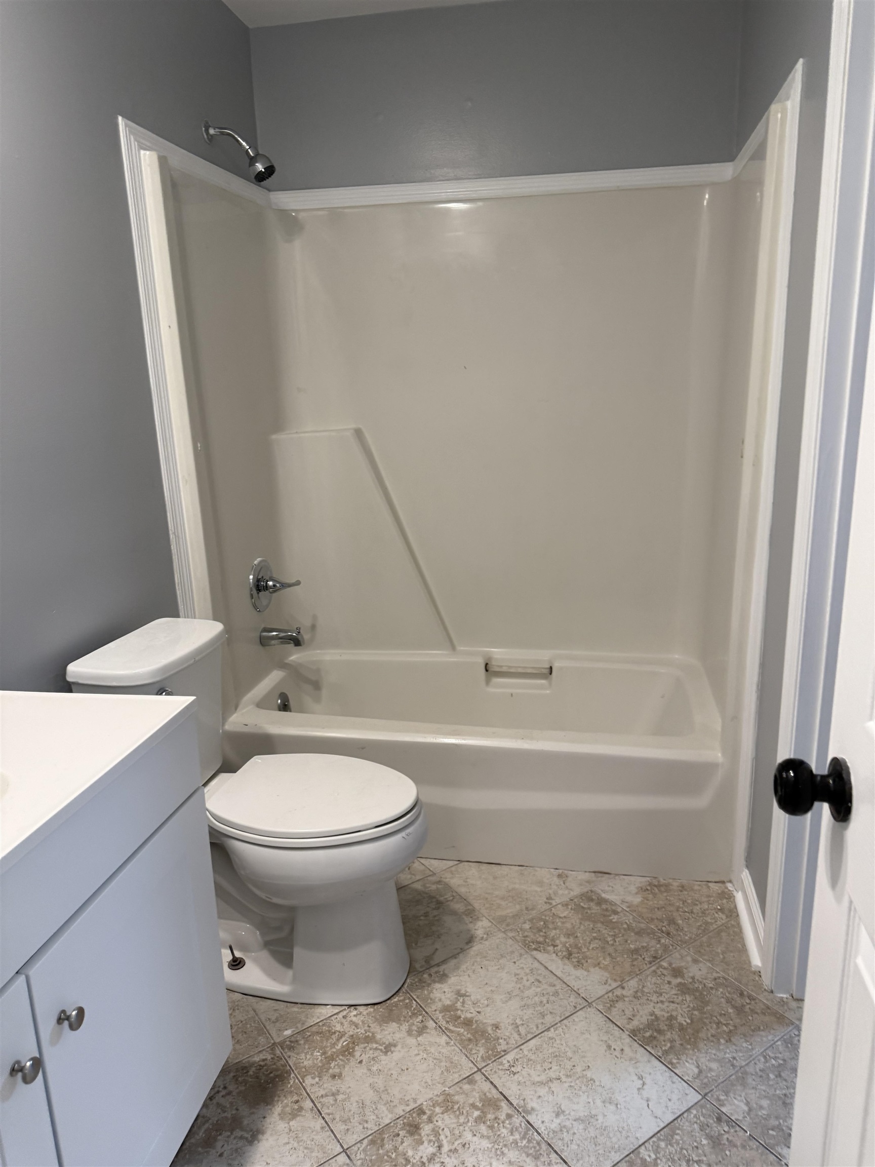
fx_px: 809
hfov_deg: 56.8
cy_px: 584
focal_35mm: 24
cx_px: 438
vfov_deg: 71.6
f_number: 1.78
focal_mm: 6.76
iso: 200
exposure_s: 1/120
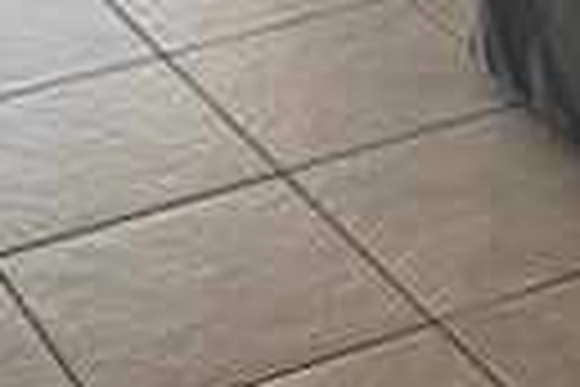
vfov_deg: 8.9
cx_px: 418
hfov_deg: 15.3
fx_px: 2159
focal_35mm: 134
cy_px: -648
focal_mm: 4.25
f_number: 1.8
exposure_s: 1/120
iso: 64
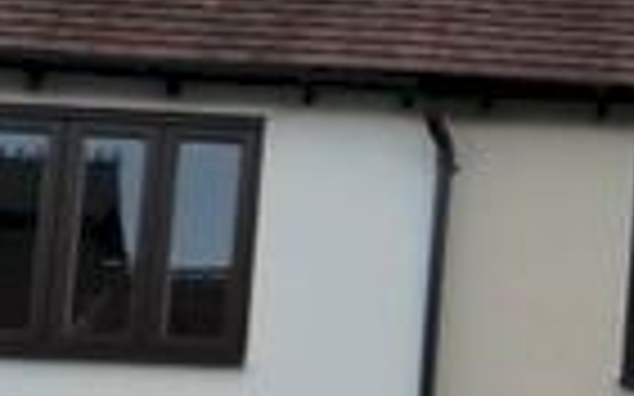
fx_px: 2815
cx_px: 1524
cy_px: 461
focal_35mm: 163
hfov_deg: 10.9
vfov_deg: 8.0
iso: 160
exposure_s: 1/400
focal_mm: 5.4
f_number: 4
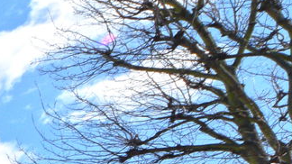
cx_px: -408
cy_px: 231
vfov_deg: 17.8
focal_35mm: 62
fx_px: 480
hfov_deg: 15.2
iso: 800
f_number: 10
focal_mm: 8
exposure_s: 1/1000
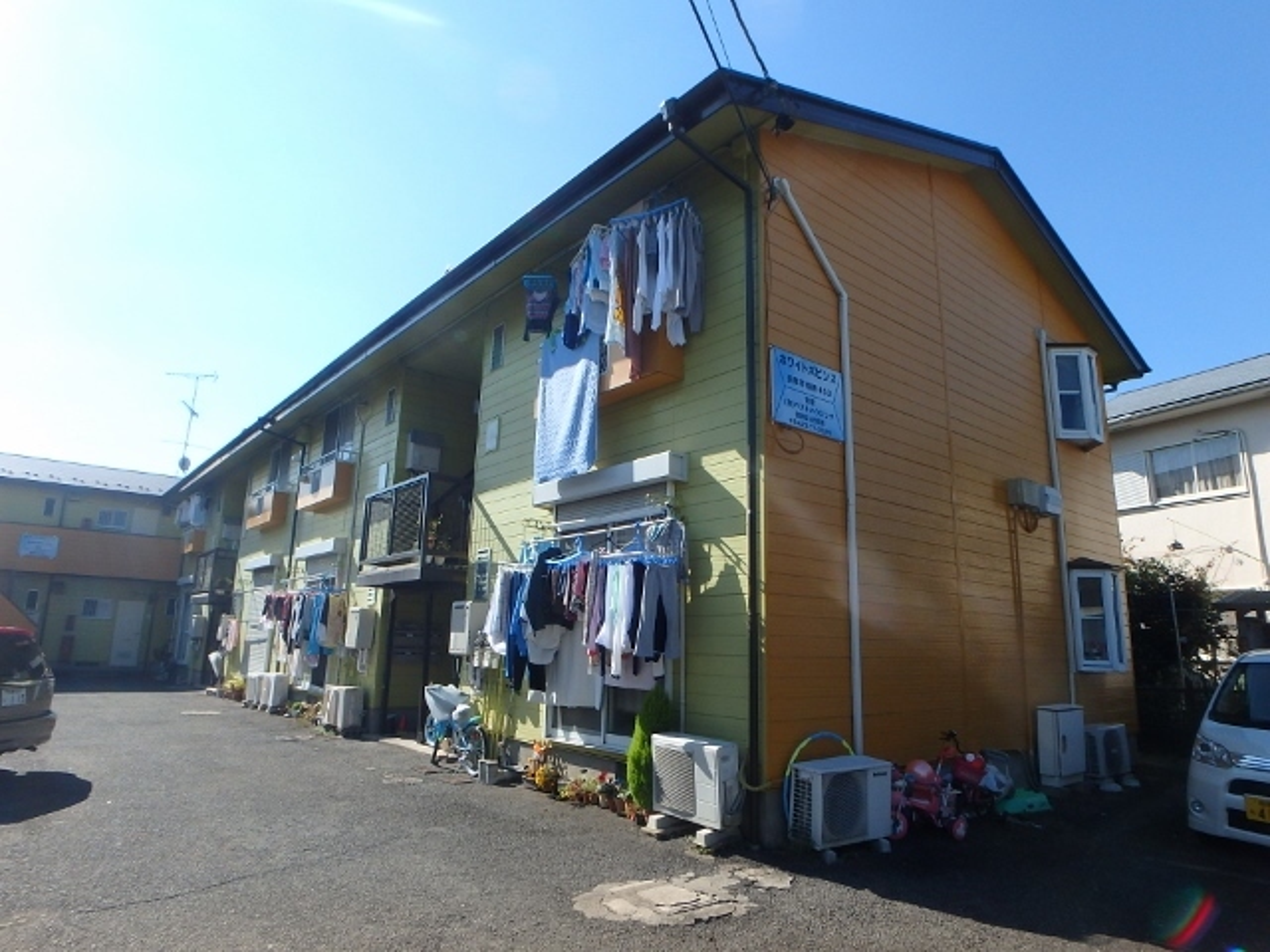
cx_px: 635
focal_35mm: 21
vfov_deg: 63.4
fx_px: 770
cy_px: 476
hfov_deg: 79.0
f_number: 6
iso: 125
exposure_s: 1/400
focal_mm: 3.7
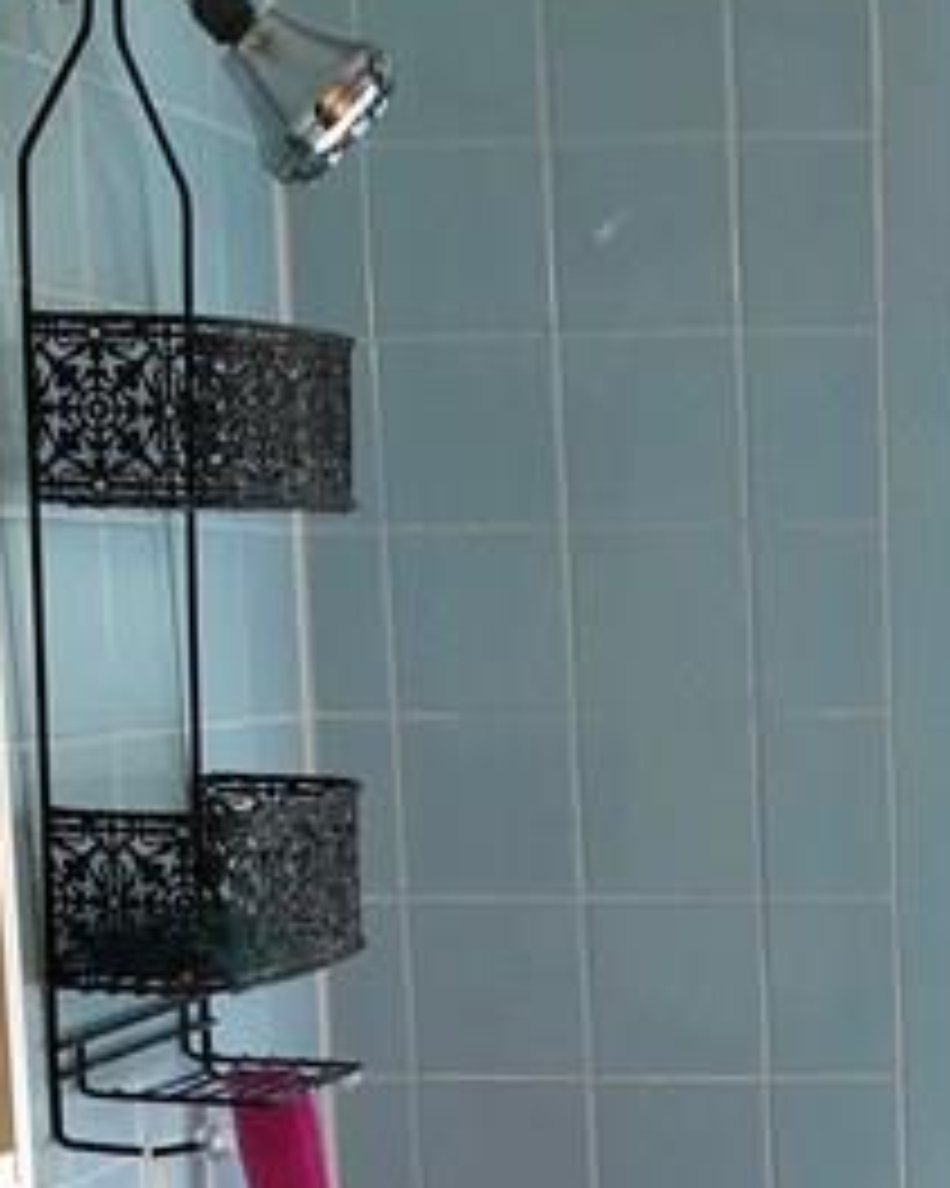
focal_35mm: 106
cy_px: 1382
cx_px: 1180
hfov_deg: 14.0
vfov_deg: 17.4
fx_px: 3728
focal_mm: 3.99
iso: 20
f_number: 1.8
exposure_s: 1/40
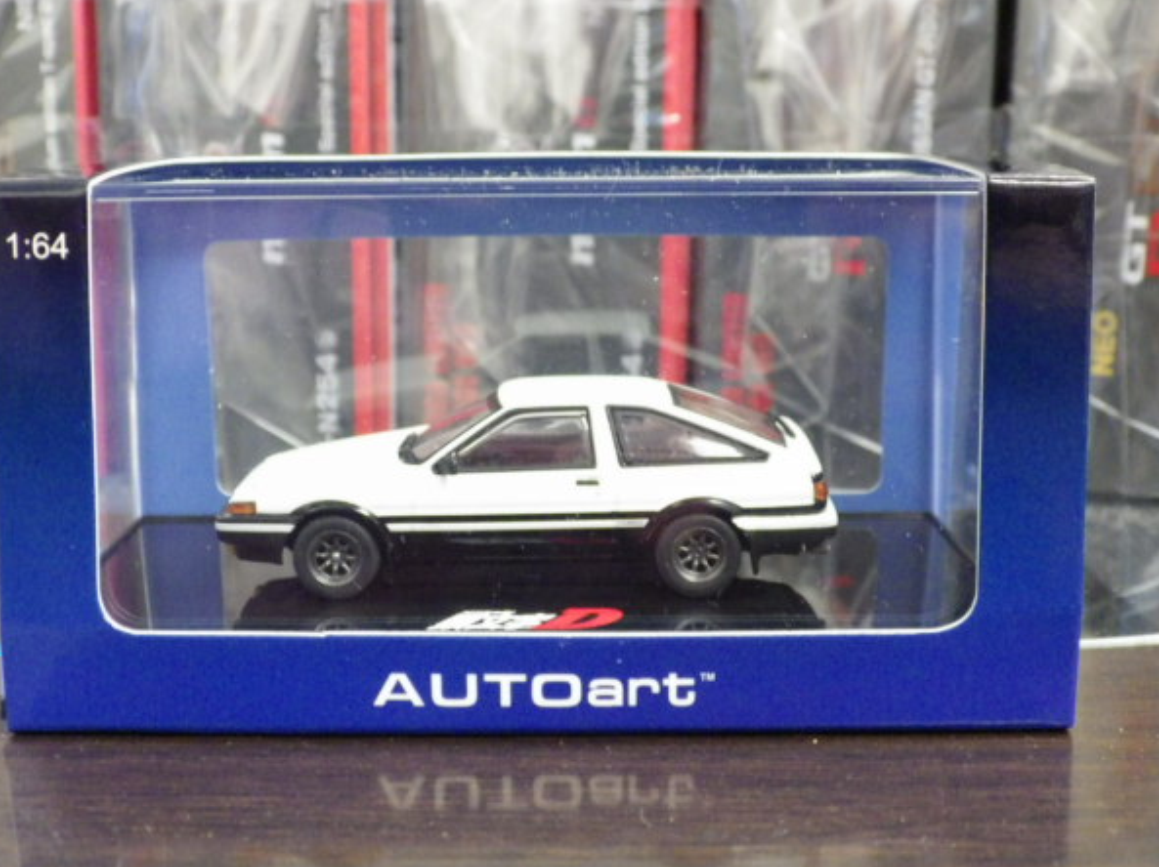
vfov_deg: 27.0
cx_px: 549
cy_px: 432
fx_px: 1807
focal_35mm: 54
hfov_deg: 35.6
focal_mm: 9
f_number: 3.8
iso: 1250
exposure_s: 1/25
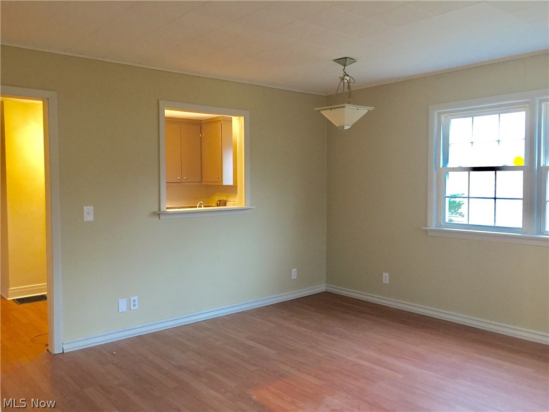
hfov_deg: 61.7
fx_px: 460
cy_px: 206
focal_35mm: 29
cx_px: 274
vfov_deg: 48.2
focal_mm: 4.15
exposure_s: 1/10
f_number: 2.2
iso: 100
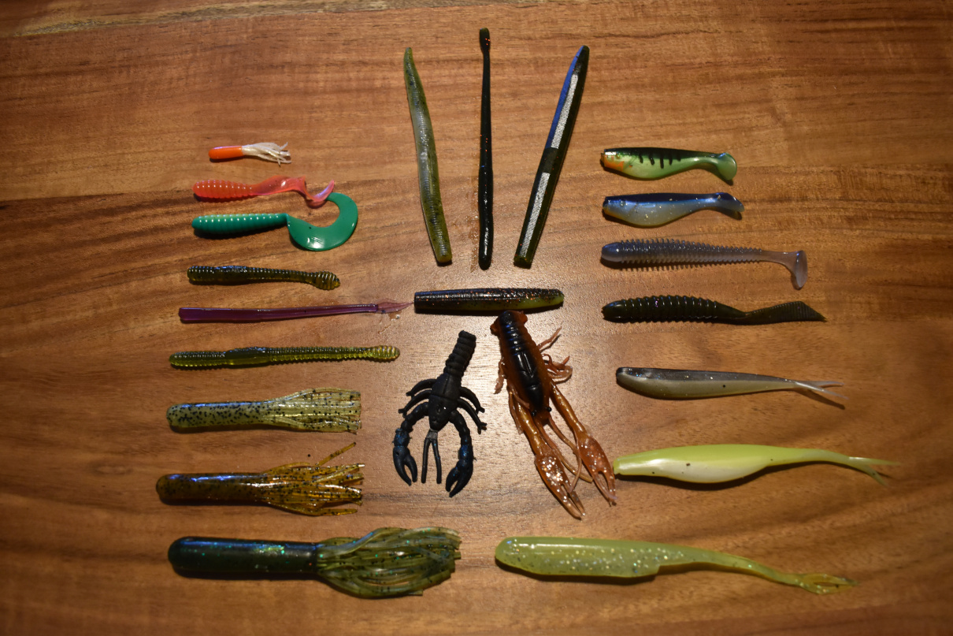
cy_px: 318
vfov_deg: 47.9
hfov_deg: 67.4
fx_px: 715
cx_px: 476
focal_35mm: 27
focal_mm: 18
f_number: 4.5
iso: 900
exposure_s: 1/30
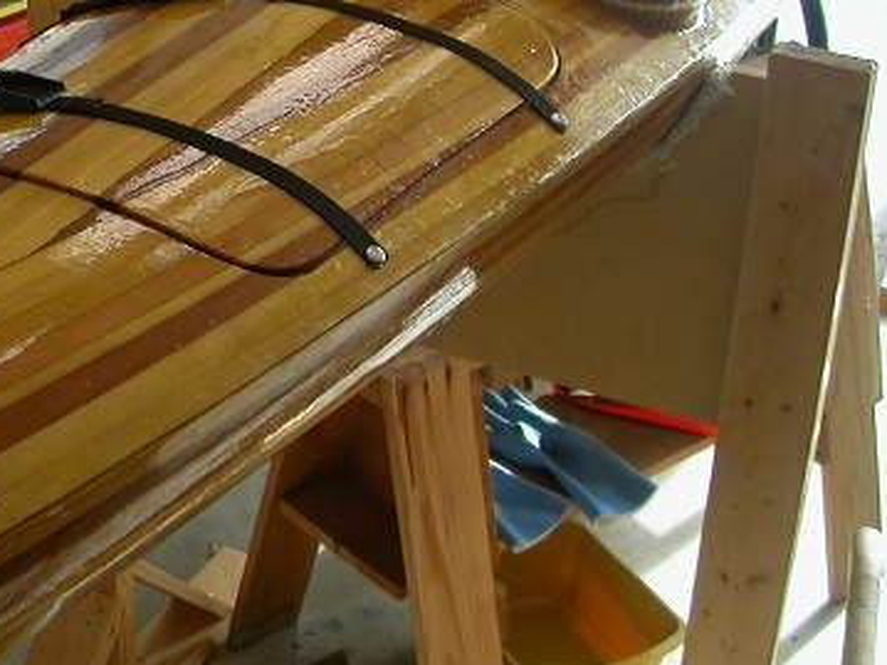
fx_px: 1691
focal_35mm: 66
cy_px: 119
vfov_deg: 21.9
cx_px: 126
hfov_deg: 28.5
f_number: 2.7
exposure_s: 1/143
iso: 100
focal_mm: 5.6
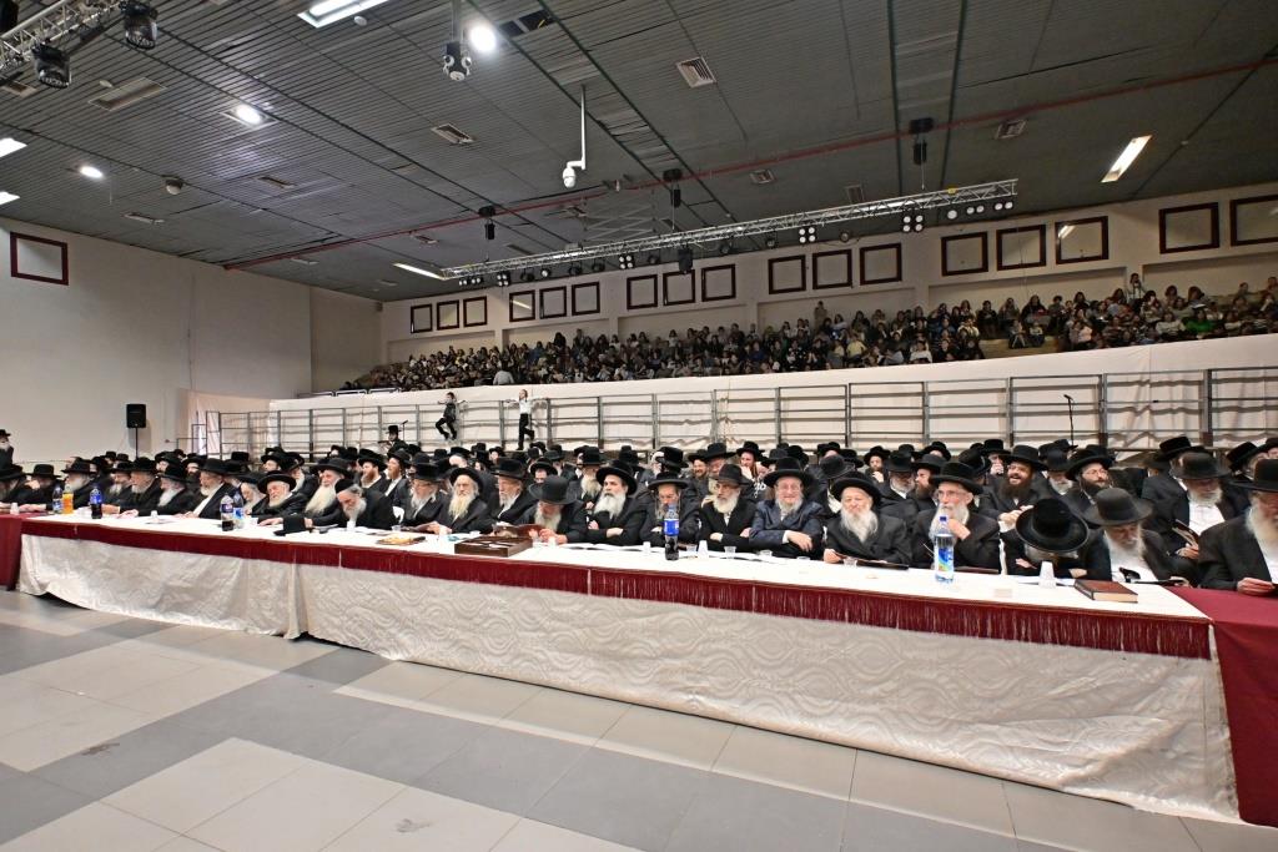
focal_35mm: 18
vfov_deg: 67.4
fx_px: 639
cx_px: 639
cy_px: 426
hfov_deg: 90.0
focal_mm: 12
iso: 1000
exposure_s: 1/200
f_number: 3.5
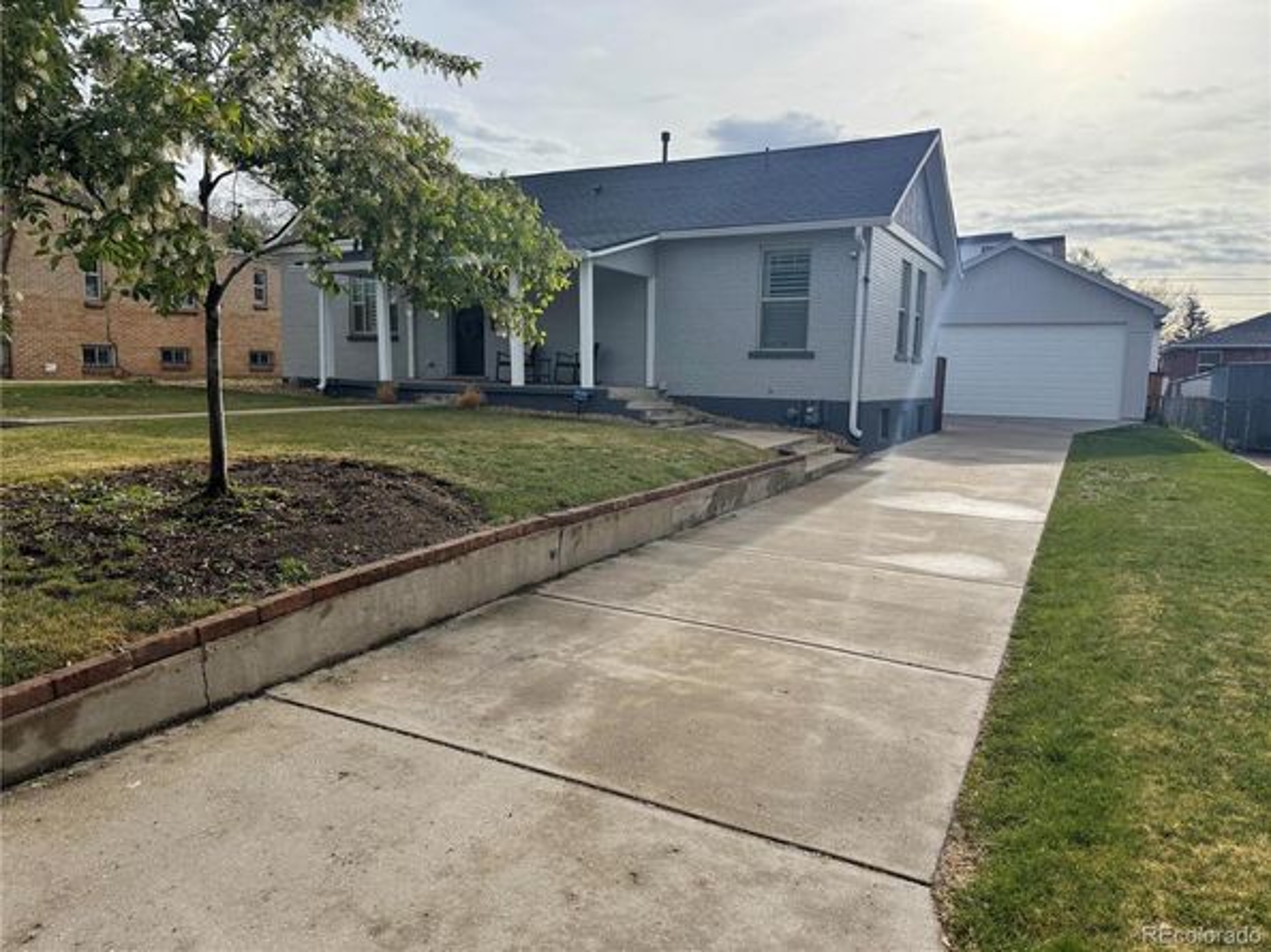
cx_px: 636
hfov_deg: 71.6
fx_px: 881
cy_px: 476
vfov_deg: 56.8
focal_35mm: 24
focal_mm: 6.76
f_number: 1.78
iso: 100
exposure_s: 1/3953
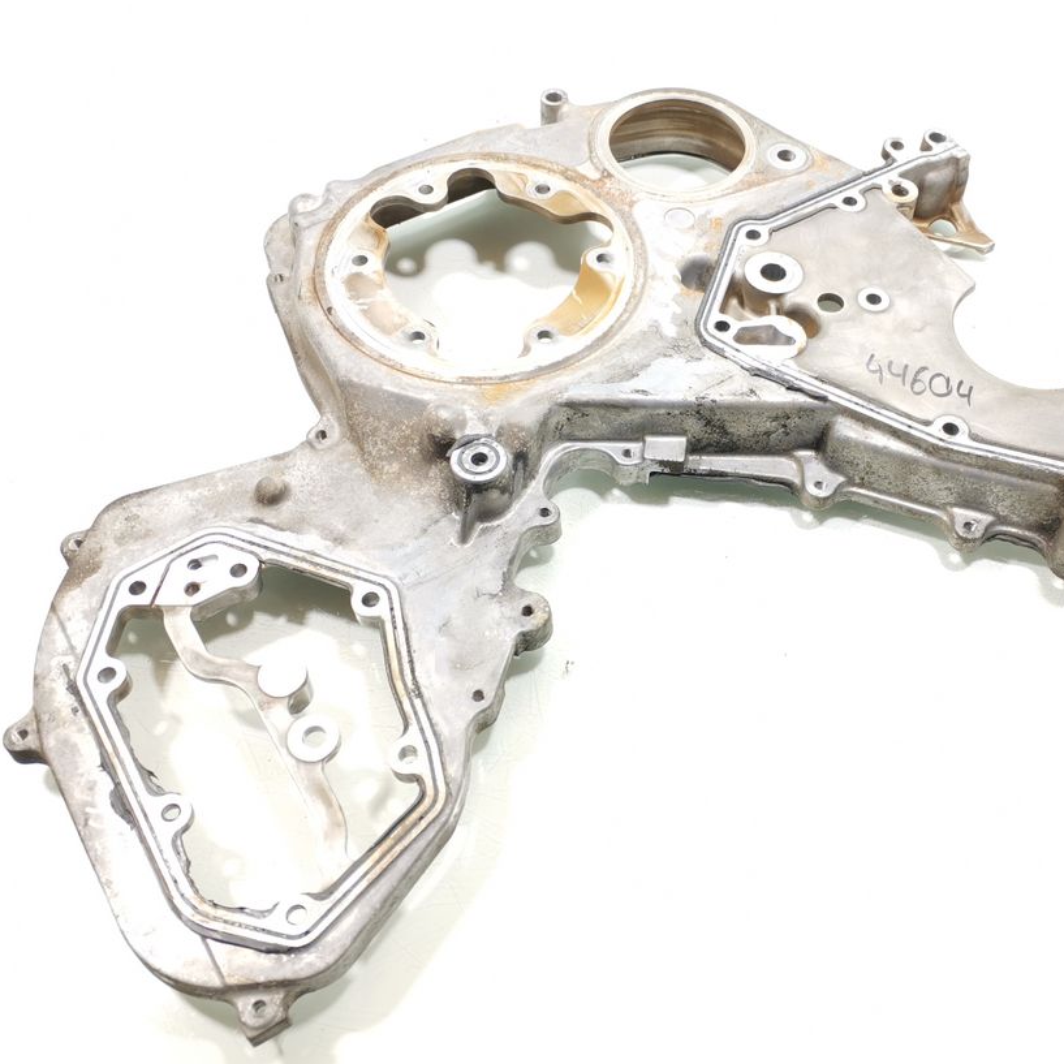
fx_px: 1252
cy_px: 525
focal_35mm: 36
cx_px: 663
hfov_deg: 45.7
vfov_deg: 46.0
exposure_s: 1/50
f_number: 1.8
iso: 50
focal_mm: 4.75
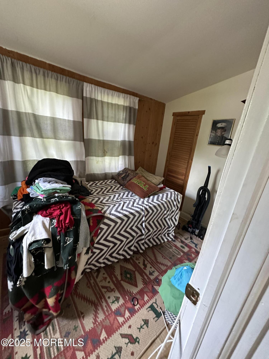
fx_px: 145
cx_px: 134
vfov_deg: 102.1
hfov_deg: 85.7
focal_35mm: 14
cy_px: 180
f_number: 2.2
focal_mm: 2.22
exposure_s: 1/60
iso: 500
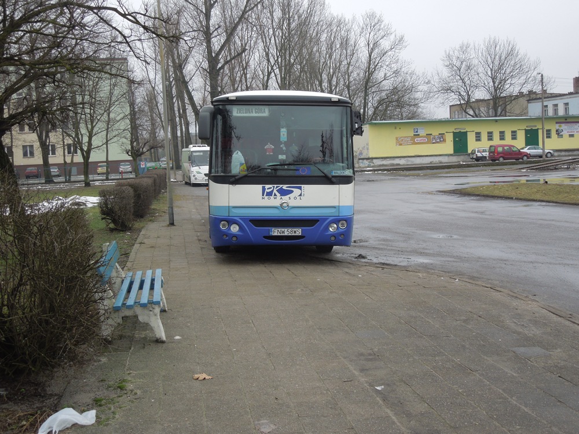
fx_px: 719
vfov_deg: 33.6
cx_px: 290
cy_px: 217
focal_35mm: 43
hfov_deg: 43.9
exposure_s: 1/160
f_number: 3.9
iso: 100
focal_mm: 7.8
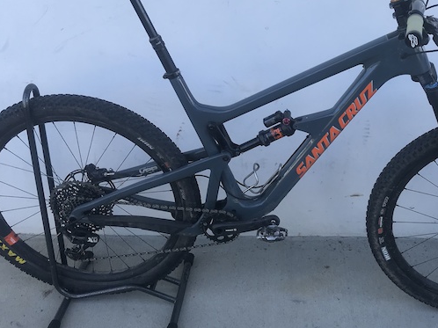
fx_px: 569
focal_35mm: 45
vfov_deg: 32.0
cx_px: 278
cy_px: 121
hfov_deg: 41.7
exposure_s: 1/346
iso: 20
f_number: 1.8
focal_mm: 3.99
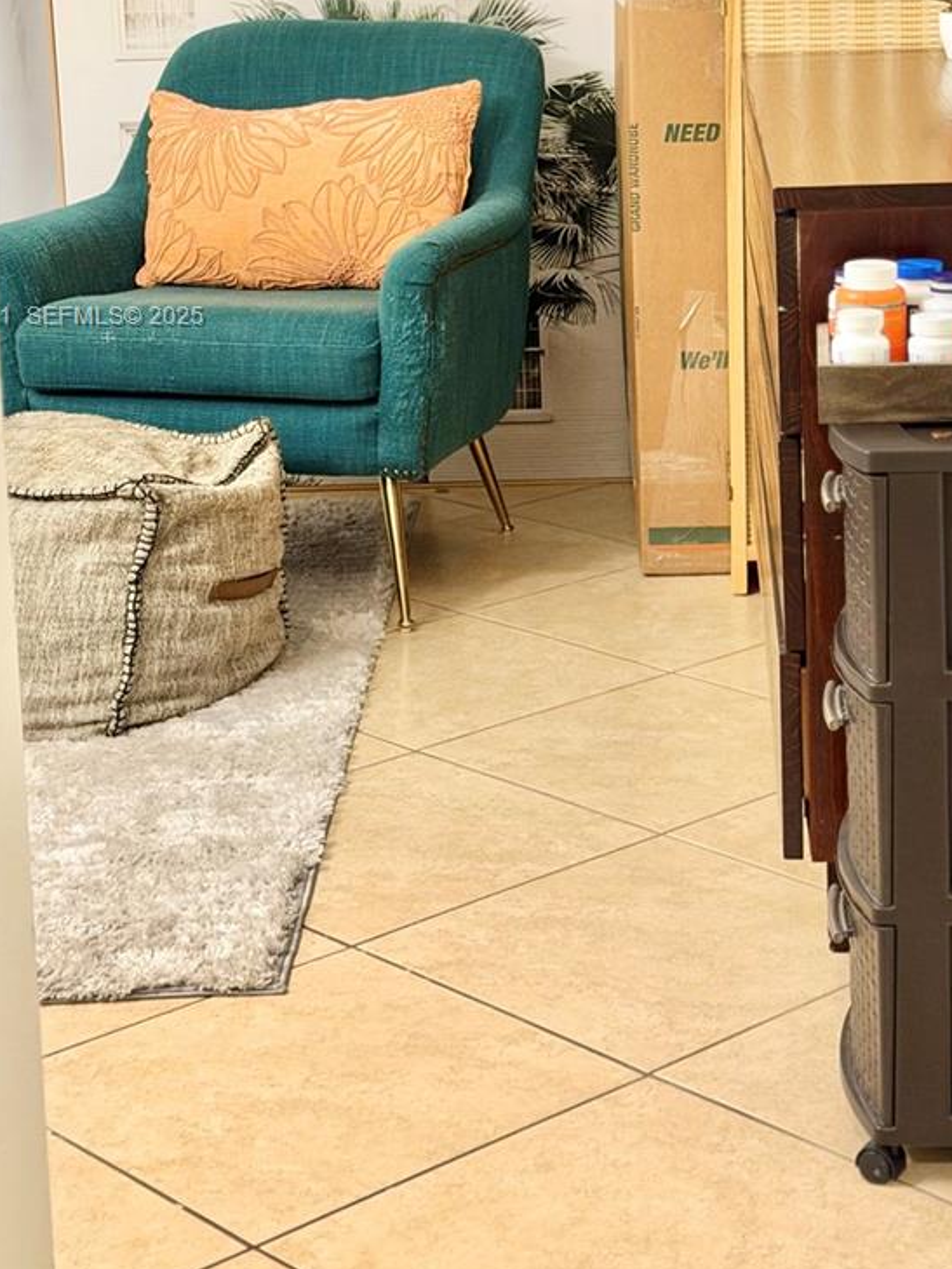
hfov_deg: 18.6
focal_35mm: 79
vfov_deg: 24.4
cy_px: 319
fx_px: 2896
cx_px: 665
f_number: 1.78
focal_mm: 6.76
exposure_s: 1/40
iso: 320
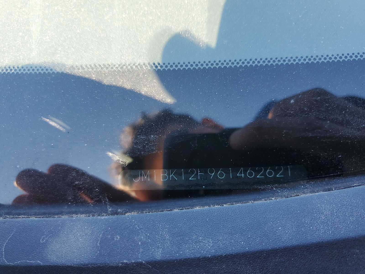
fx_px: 274
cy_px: 137
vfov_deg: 53.1
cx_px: 182
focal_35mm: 26
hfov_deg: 67.3
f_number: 1.5
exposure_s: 1/159
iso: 50
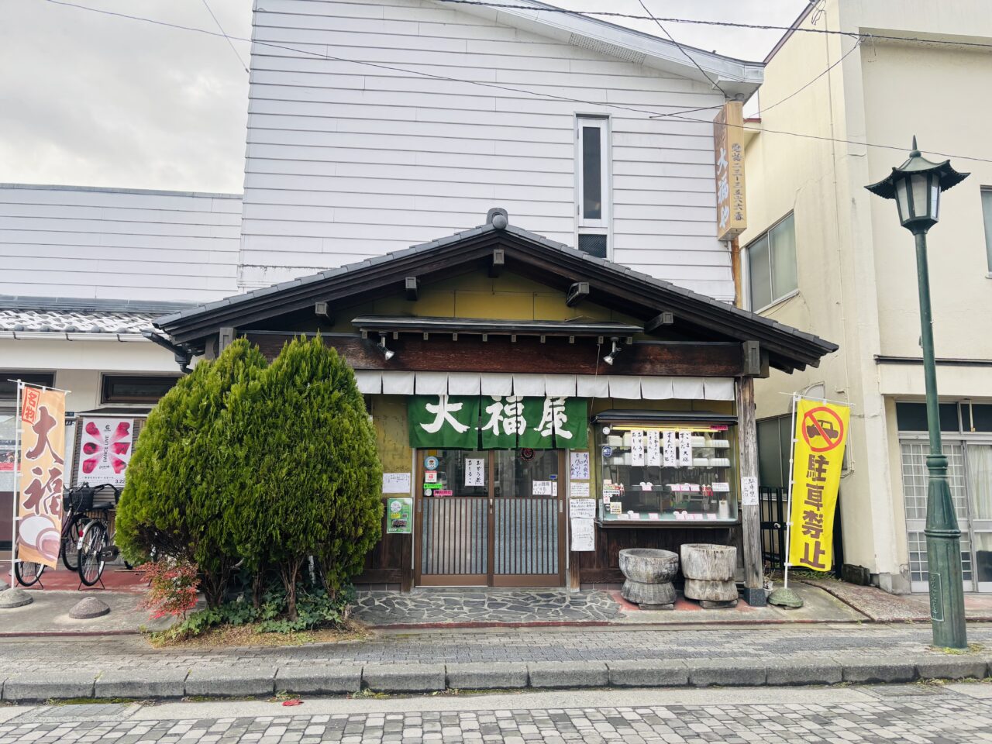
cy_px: 372
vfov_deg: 53.1
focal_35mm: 26
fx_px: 745
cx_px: 496
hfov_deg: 67.3
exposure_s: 1/525
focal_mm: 5.96
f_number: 1.6
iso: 50
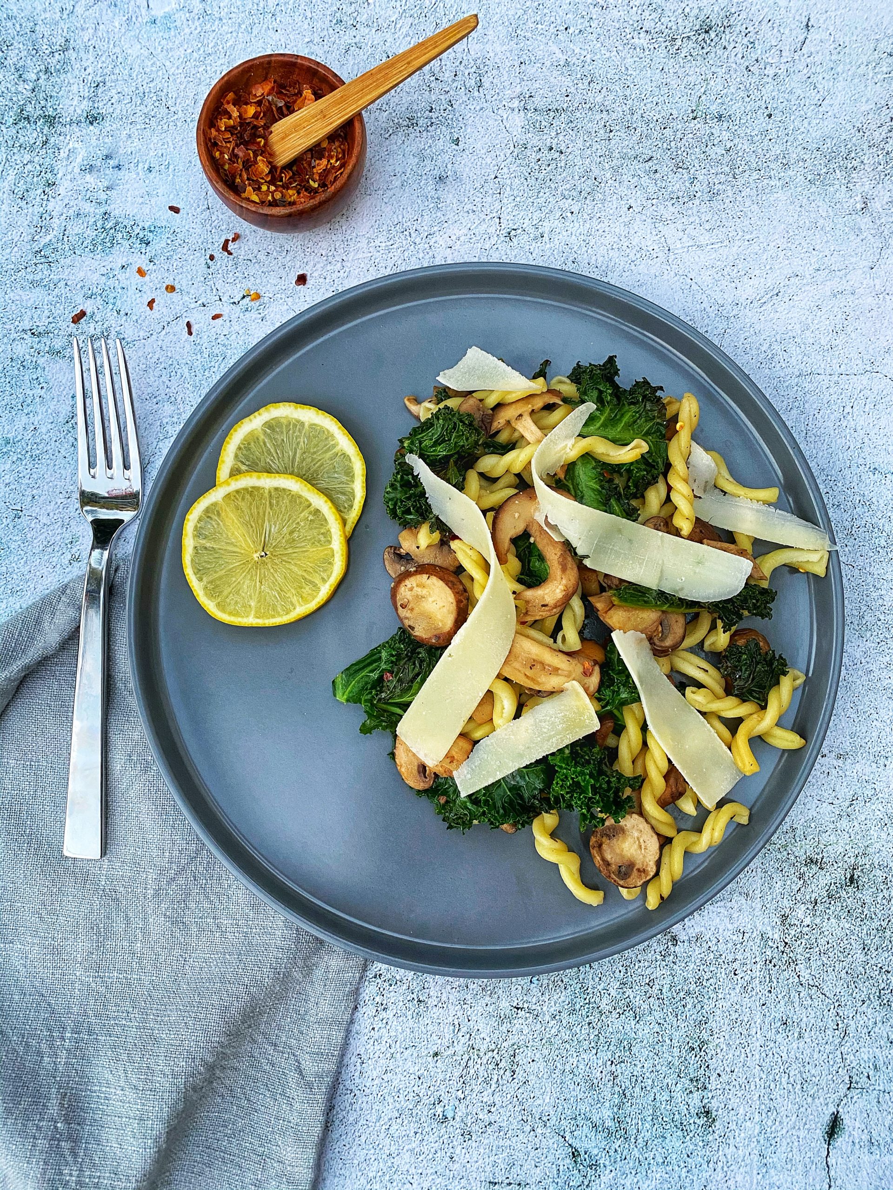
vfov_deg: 67.3
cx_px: 446
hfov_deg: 53.1
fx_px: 894
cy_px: 595
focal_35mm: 26
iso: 200
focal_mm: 4.25
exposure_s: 1/60
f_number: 1.8
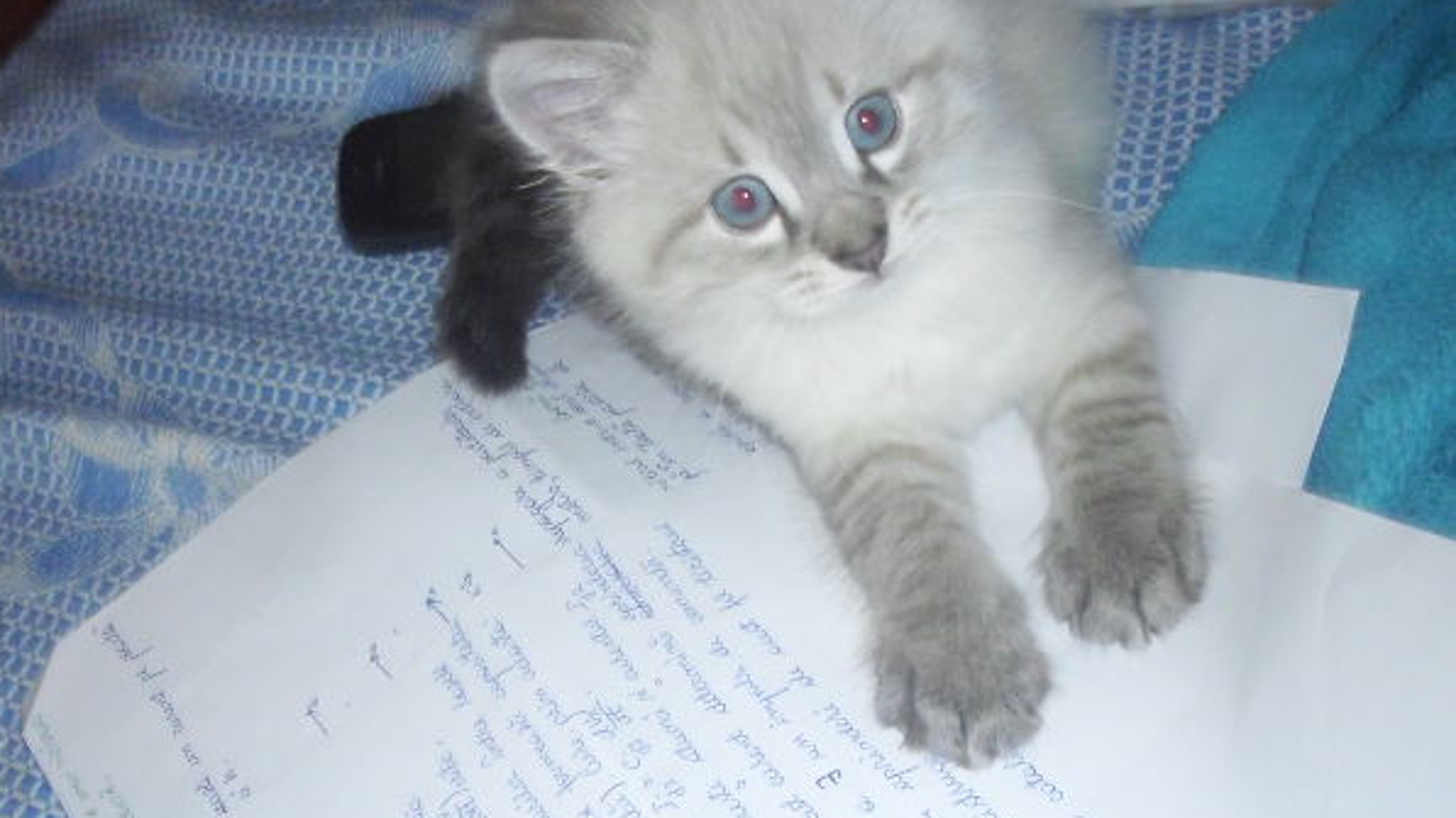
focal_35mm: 42
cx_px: 722
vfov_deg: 28.3
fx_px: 1621
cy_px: 482
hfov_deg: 48.4
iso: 450
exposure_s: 1/60
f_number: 2.8
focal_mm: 6.2
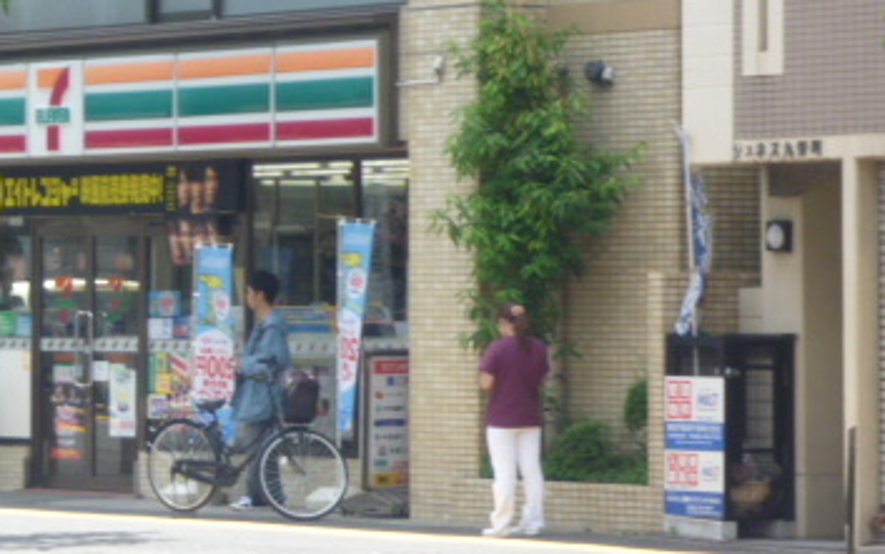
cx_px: 133
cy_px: 271
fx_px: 5791
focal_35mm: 240
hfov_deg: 8.7
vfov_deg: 5.5
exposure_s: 1/125
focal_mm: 22.5
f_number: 5.9
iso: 100
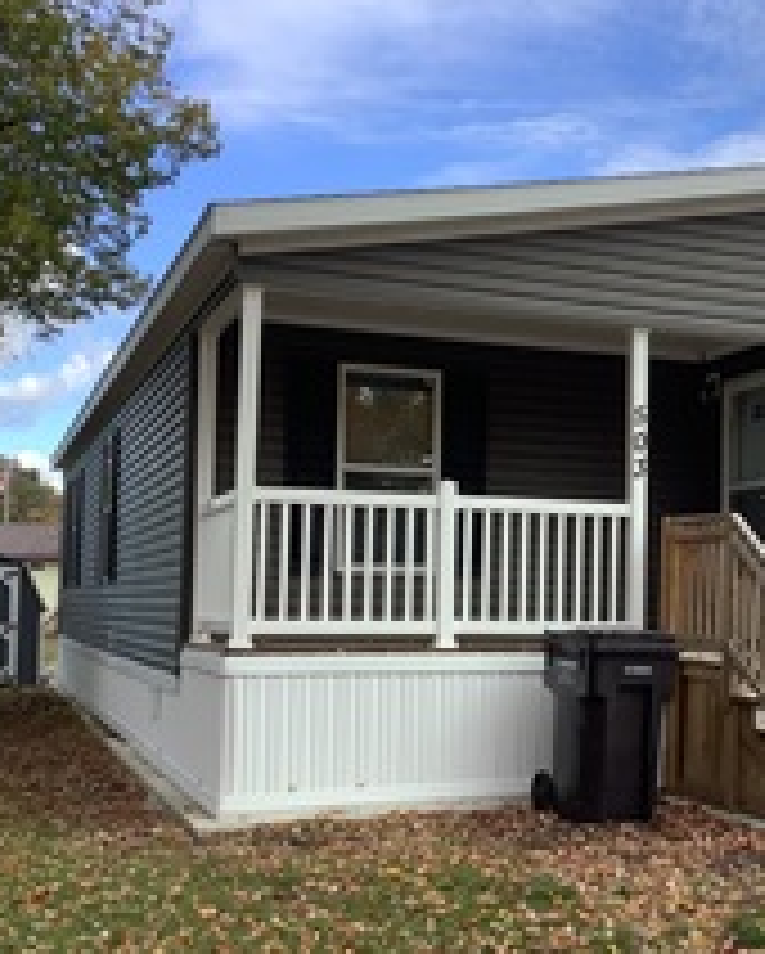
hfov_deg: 29.5
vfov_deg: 37.3
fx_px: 1413
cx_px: 630
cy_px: 520
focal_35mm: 50
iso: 25
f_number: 2.4
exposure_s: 1/554
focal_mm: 3.3
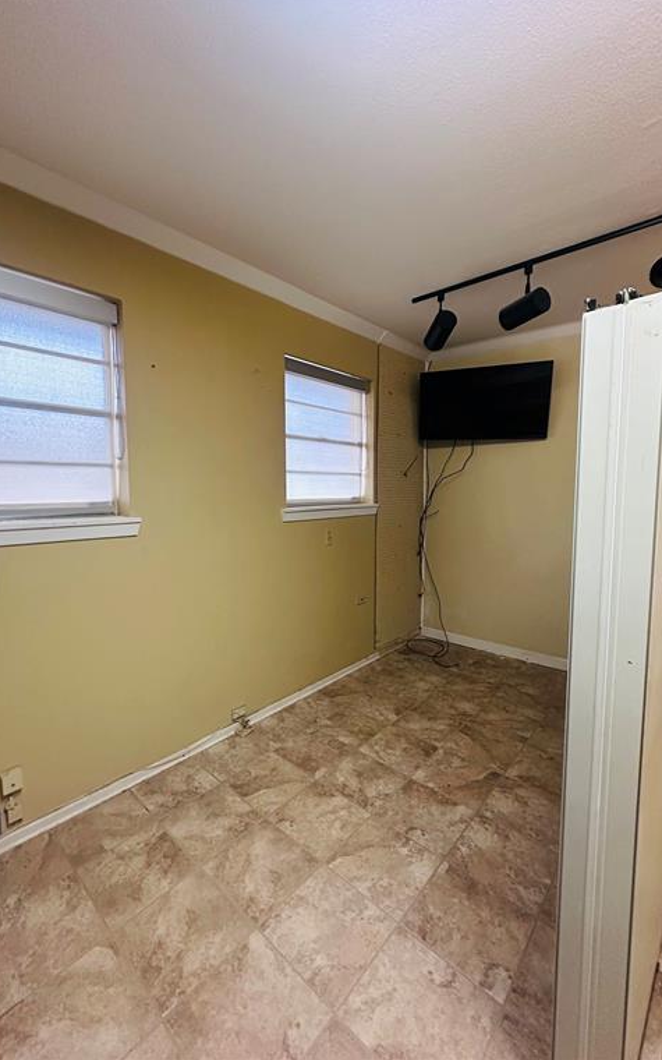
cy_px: 527
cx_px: 305
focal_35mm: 15
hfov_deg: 74.7
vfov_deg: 101.5
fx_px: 433
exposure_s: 1/60
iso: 640
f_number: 2.2
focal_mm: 2.22
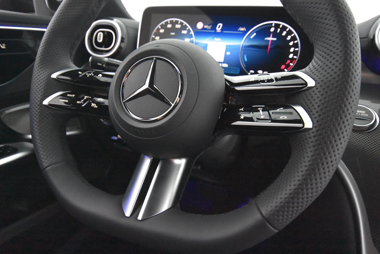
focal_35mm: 21
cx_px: 190
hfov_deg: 81.2
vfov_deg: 59.6
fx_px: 222
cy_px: 127
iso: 12800
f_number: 4.8
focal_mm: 14
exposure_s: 1/60
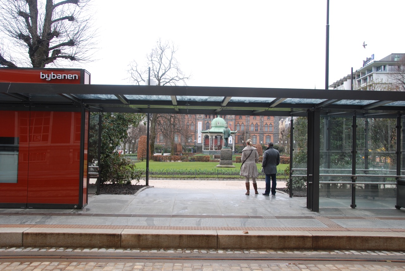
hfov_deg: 53.1
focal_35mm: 36
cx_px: 202
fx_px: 406
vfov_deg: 37.0
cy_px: 136
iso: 200
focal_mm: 24
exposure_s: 1/160
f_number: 6.3
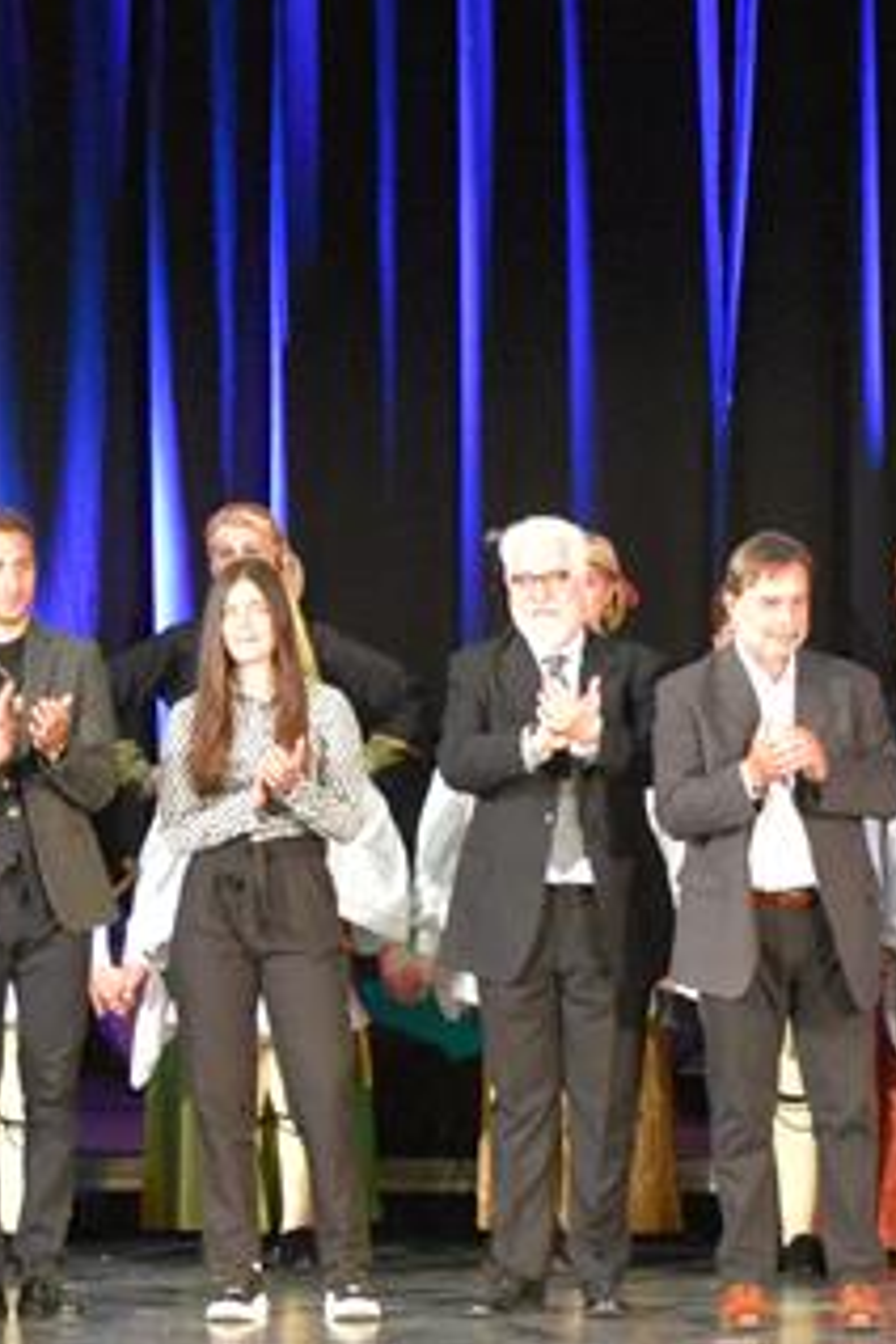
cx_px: 811
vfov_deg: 7.3
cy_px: 987
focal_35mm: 283
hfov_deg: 4.8
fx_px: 10574
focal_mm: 75
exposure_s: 1/125
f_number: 4.8
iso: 5600
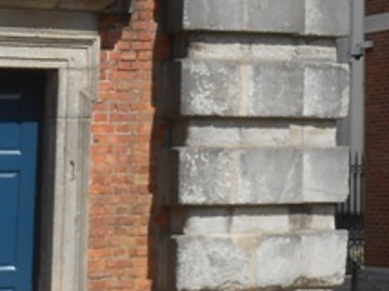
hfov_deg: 11.0
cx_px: 494
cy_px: -271
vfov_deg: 8.1
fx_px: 1976
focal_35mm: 176
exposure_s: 1/640
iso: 80
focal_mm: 8.8
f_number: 4.8
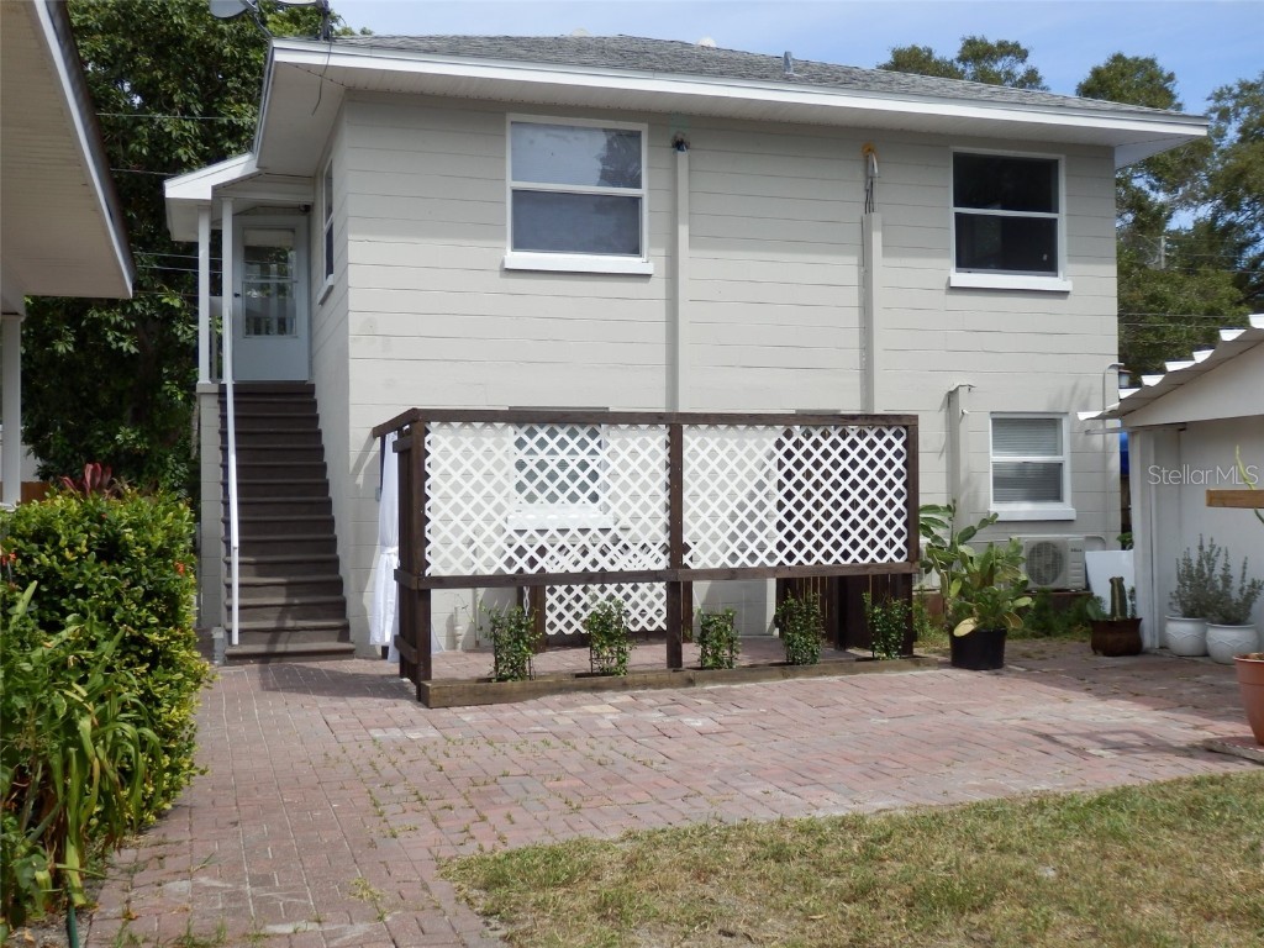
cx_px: 632
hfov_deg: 50.1
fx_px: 1351
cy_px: 474
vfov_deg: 38.7
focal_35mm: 37
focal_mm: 6.6
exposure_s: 1/800
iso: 80
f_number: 3.6
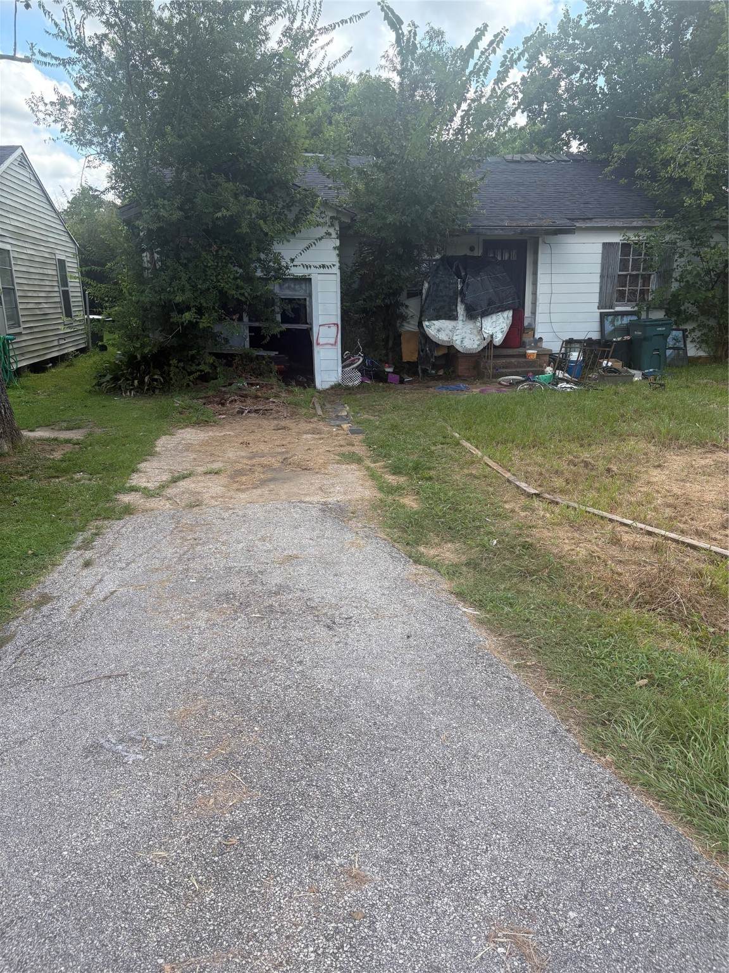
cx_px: 364
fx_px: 730
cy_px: 486
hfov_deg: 53.1
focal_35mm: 26
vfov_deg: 67.3
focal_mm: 5.96
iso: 64
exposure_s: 1/1451
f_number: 1.6
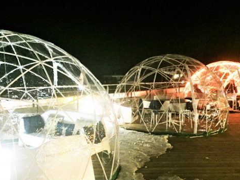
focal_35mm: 38
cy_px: 116
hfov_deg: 48.9
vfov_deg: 37.4
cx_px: 130
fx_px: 264
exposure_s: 1/17
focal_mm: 4.15
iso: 400
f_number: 2.2
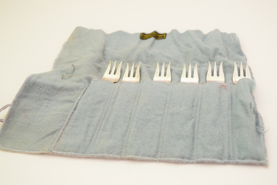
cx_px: 138
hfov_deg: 37.8
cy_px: 92
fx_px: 404
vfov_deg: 25.8
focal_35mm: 52
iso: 800
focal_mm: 35
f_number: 5.6
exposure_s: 1/125
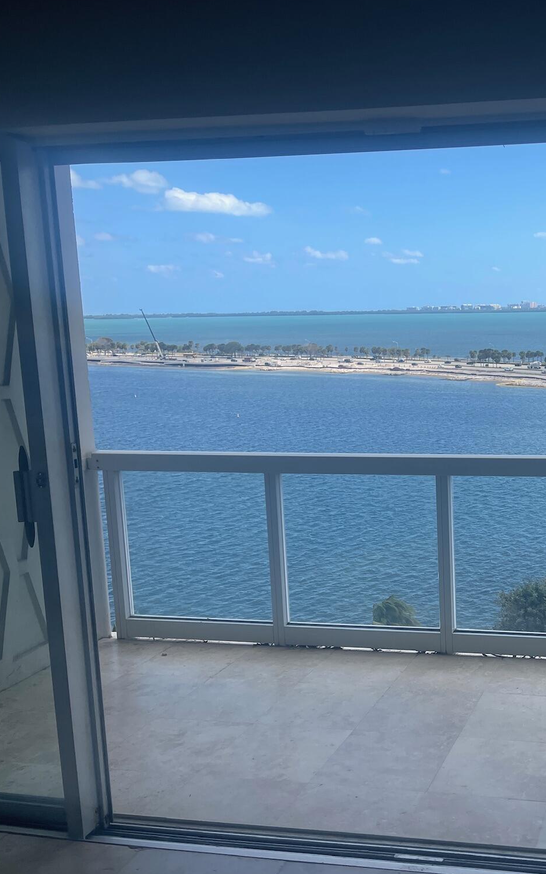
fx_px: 857
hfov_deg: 32.8
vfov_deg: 54.0
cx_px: 530
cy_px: 436
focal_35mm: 36
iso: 32
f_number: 1.6
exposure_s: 1/2597
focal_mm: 5.1
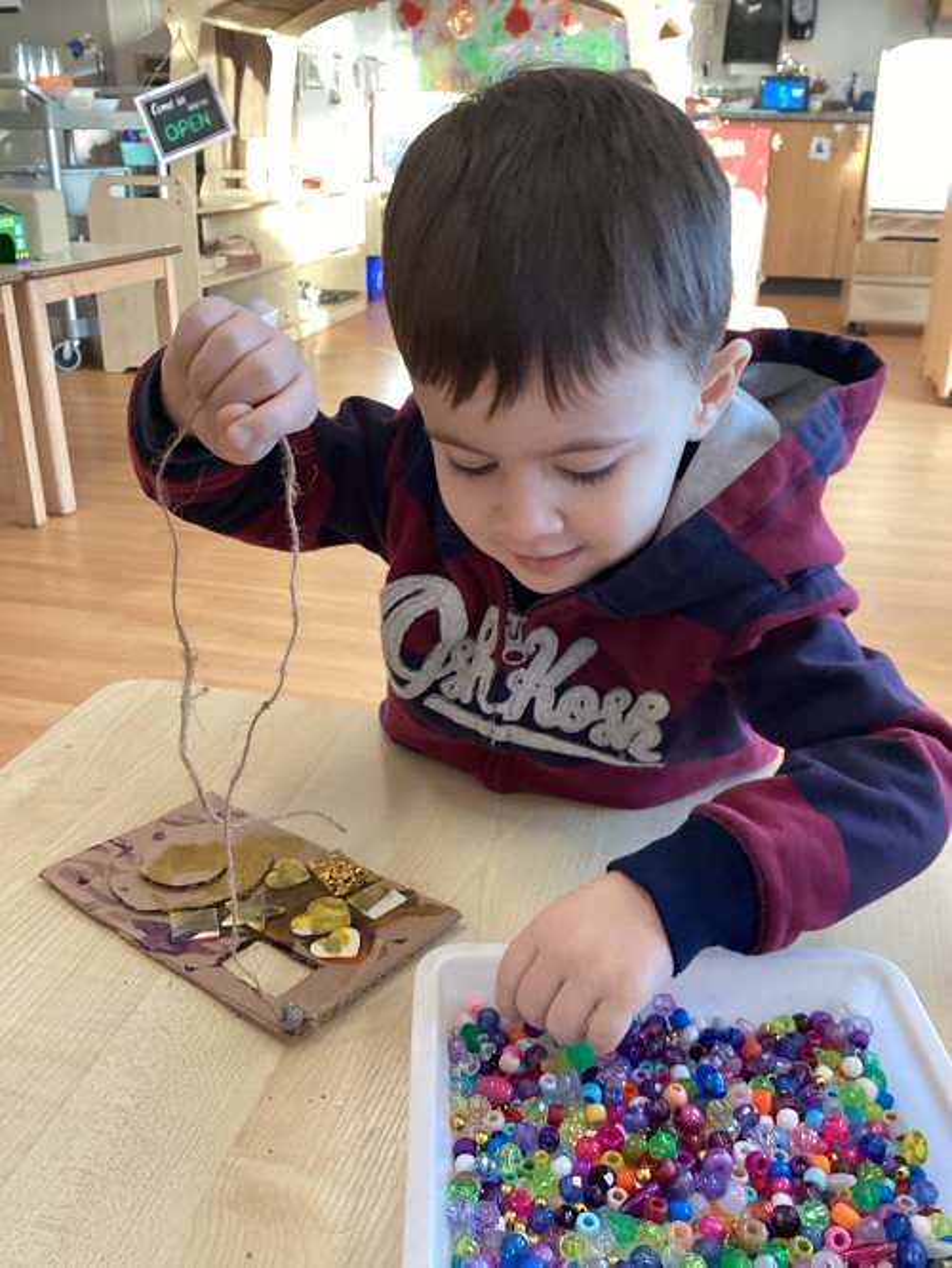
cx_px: 476
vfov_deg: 58.3
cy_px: 634
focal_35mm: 31
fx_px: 1136
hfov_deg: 45.5
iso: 320
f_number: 2.4
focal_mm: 3.3
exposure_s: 1/60
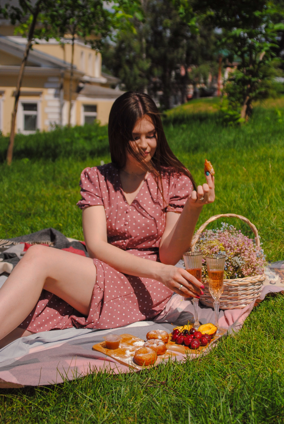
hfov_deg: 20.7
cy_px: 212
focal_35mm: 66
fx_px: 779
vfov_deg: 30.5
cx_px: 142
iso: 200
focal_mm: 44
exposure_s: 1/3200
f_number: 4.8
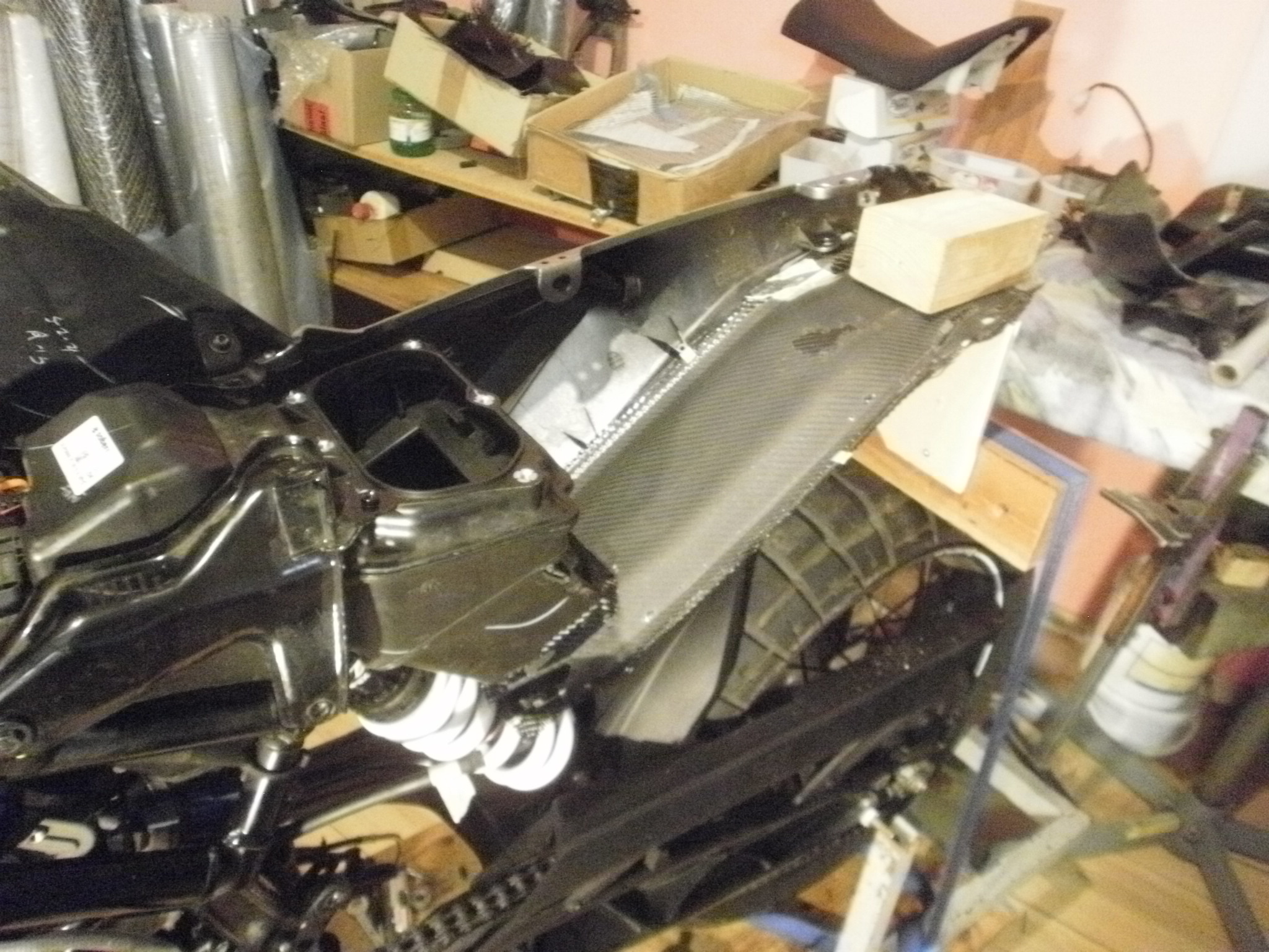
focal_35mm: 26
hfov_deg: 67.3
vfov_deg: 53.1
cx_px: 634
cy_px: 476
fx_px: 953
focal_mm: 4.65
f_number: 2.6
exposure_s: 1/15
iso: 1600
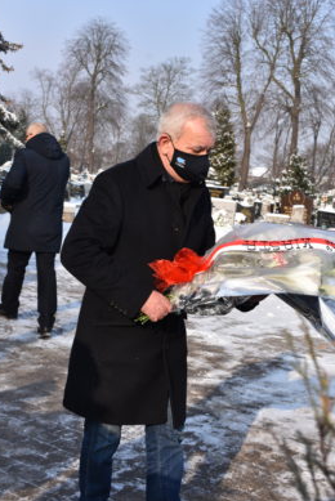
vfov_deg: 36.2
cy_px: 249
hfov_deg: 24.7
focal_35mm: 55
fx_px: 766
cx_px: 165
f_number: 8
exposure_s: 1/500
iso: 200
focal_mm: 34
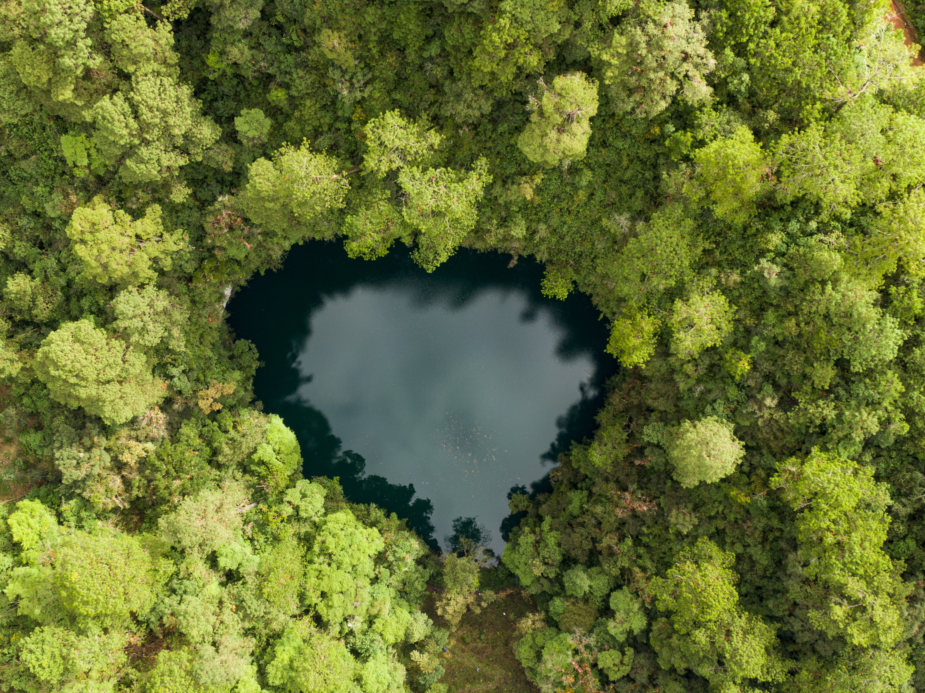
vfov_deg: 35.1
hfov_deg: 45.8
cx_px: 462
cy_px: 346
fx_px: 1095
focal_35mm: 41
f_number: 3.5
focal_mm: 7.07
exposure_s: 1/100
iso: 100
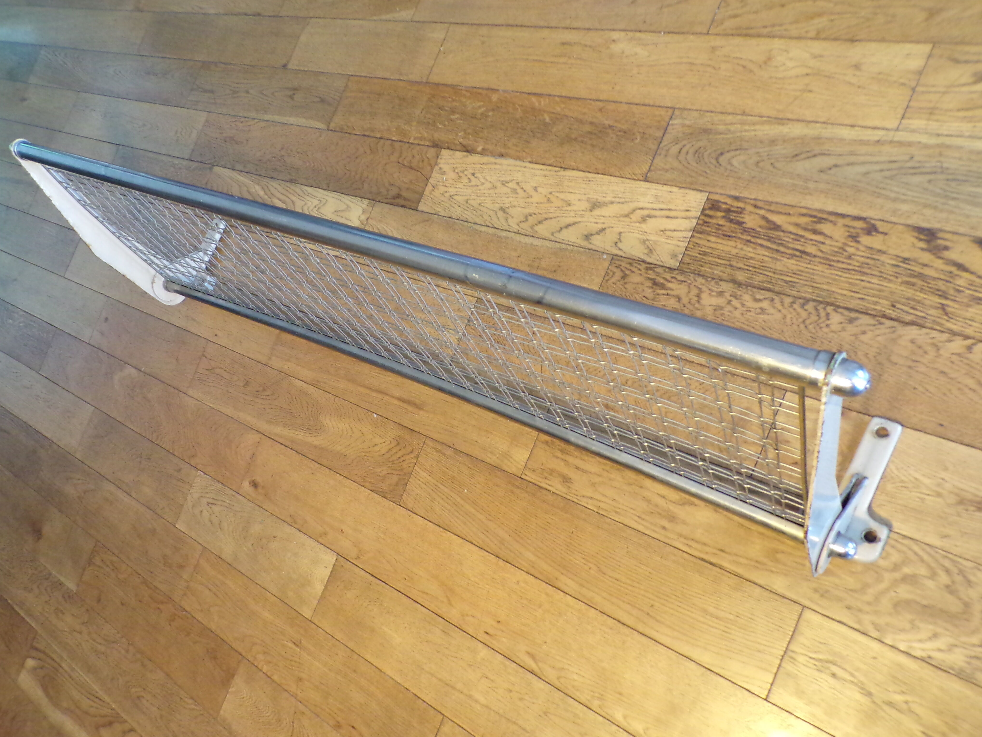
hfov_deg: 65.3
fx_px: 766
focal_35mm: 27
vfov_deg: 51.3
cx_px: 469
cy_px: 402
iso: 400
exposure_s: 1/9
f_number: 3
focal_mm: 4.3
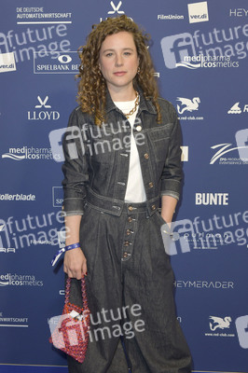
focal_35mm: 45
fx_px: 466
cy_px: 186
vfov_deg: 43.6
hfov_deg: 29.8
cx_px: 124
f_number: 5.6
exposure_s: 1/250
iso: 1000
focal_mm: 45
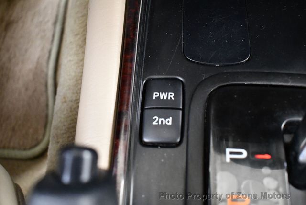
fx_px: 306
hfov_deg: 53.1
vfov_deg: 36.9
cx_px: 153
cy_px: 102
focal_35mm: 36
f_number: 3.5
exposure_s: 1/60
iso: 5000
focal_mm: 18
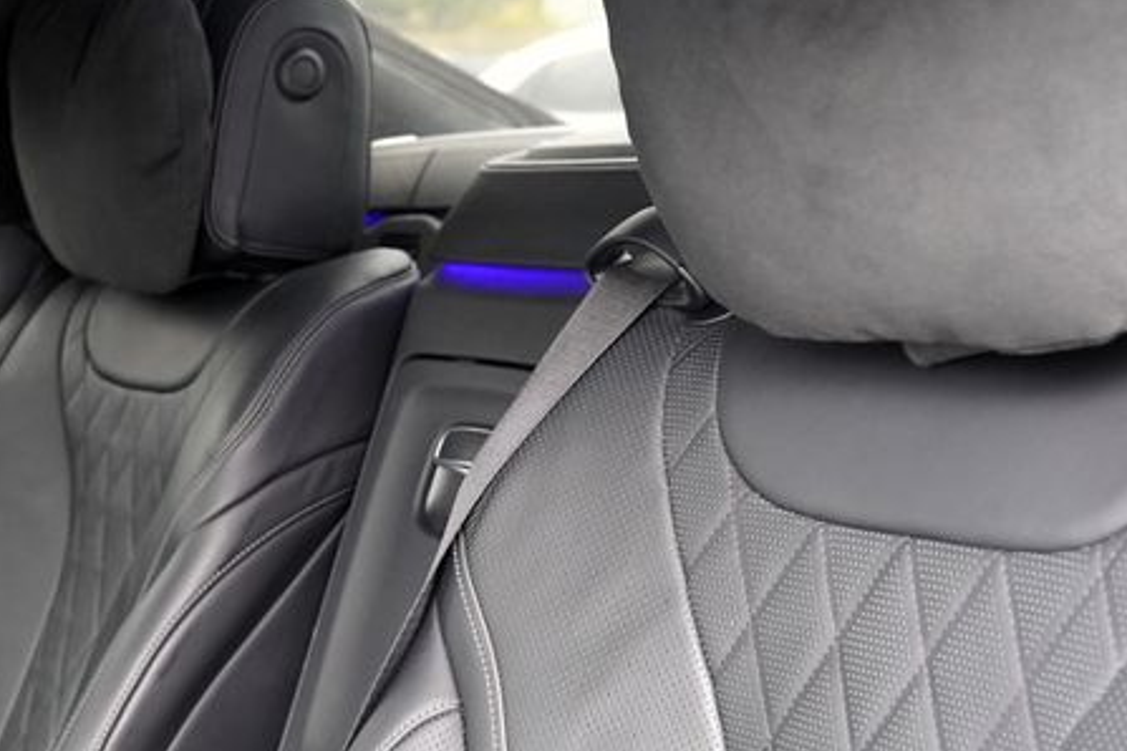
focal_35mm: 55
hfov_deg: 35.8
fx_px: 1722
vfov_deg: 24.6
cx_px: 363
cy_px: 445
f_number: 4
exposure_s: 1/160
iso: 1600
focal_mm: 24
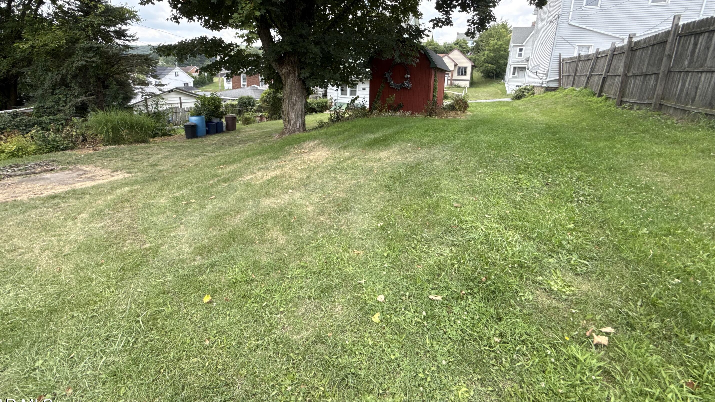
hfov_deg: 99.3
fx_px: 303
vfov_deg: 66.0
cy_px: 150
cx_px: 347
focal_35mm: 16
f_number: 2.2
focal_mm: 2.22
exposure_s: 1/518
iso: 64
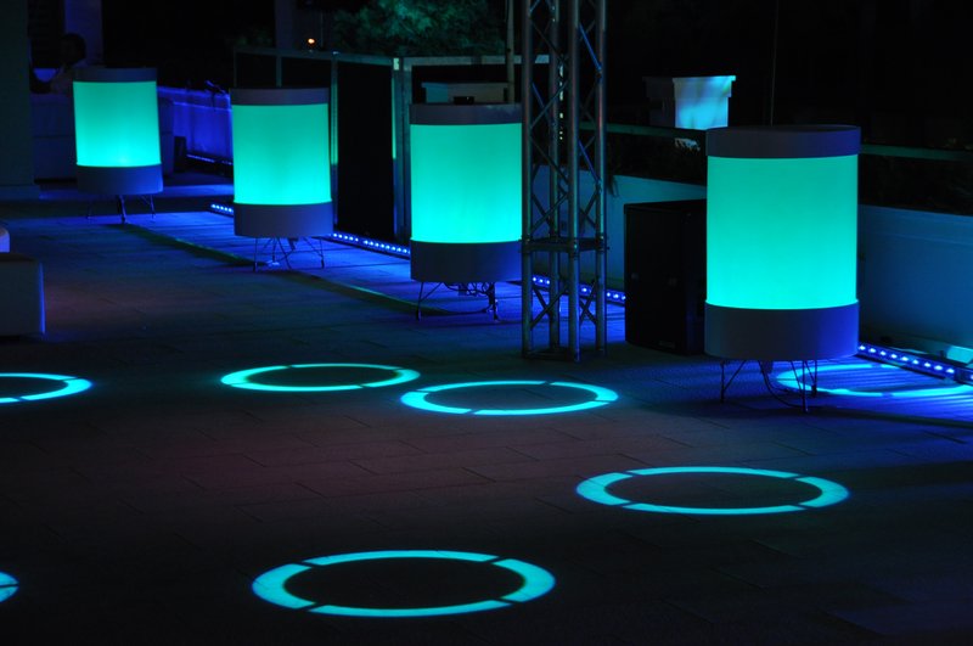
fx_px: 2510
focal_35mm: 93
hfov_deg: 21.9
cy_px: 323
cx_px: 486
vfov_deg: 14.7
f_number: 4.8
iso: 800
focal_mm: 62
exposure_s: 1/60
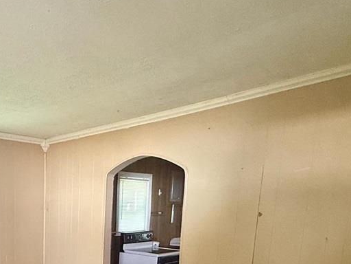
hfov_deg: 44.8
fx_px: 355
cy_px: 266
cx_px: 1
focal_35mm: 35
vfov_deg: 36.4
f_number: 2.2
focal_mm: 2.22
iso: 320
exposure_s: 1/70
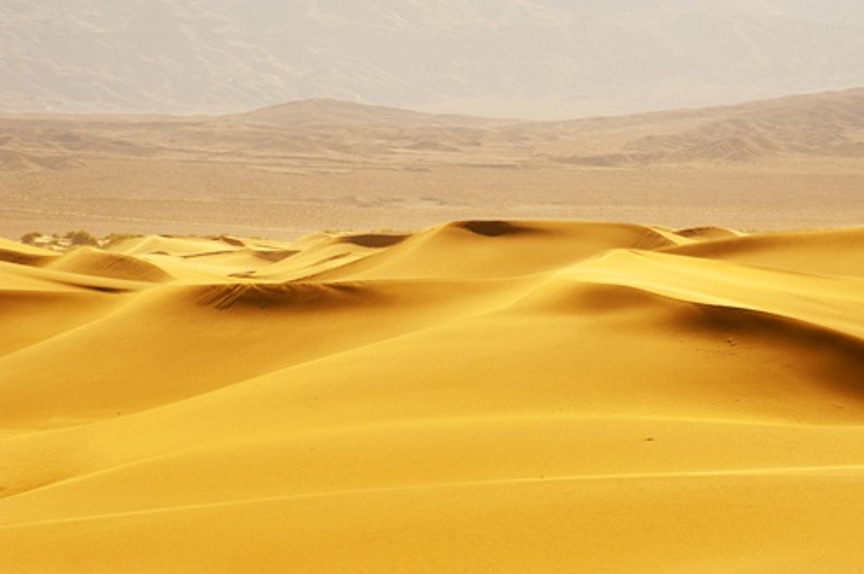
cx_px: 432
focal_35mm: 230
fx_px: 5513
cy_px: 287
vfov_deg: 6.0
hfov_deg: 9.0
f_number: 14
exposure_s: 1/250
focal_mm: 230
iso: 200
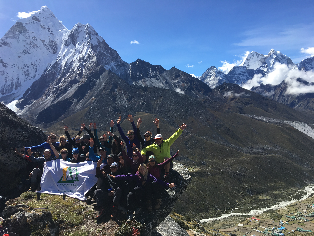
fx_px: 263
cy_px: 118
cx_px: 157
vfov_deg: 48.2
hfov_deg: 61.7
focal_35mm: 29
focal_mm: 4.15
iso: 25
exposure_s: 1/1399
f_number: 2.2
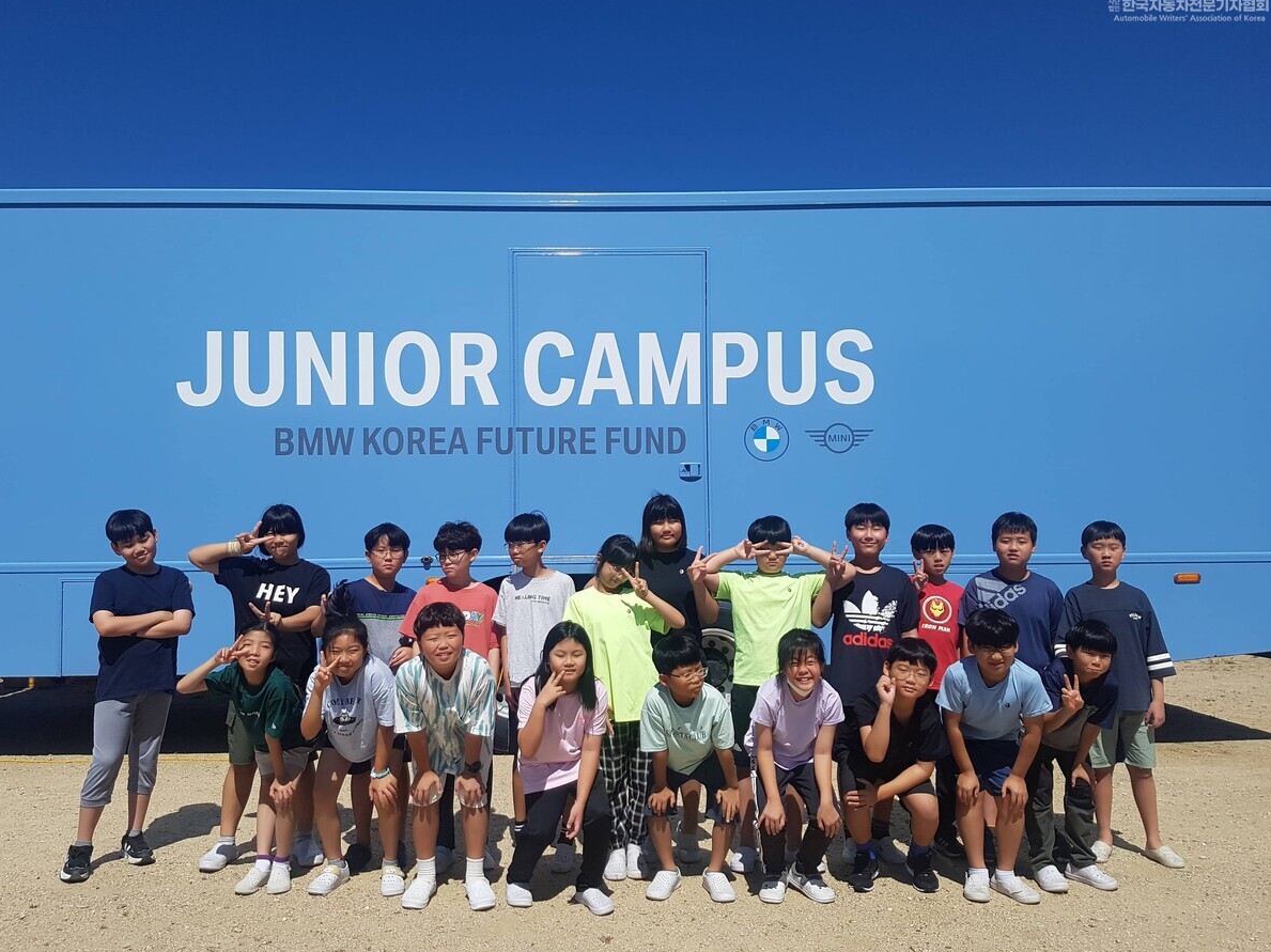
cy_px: 453
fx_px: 1028
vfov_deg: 49.7
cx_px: 601
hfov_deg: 63.4
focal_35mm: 28
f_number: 1.7
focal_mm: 4.2
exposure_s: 1/4960
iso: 50
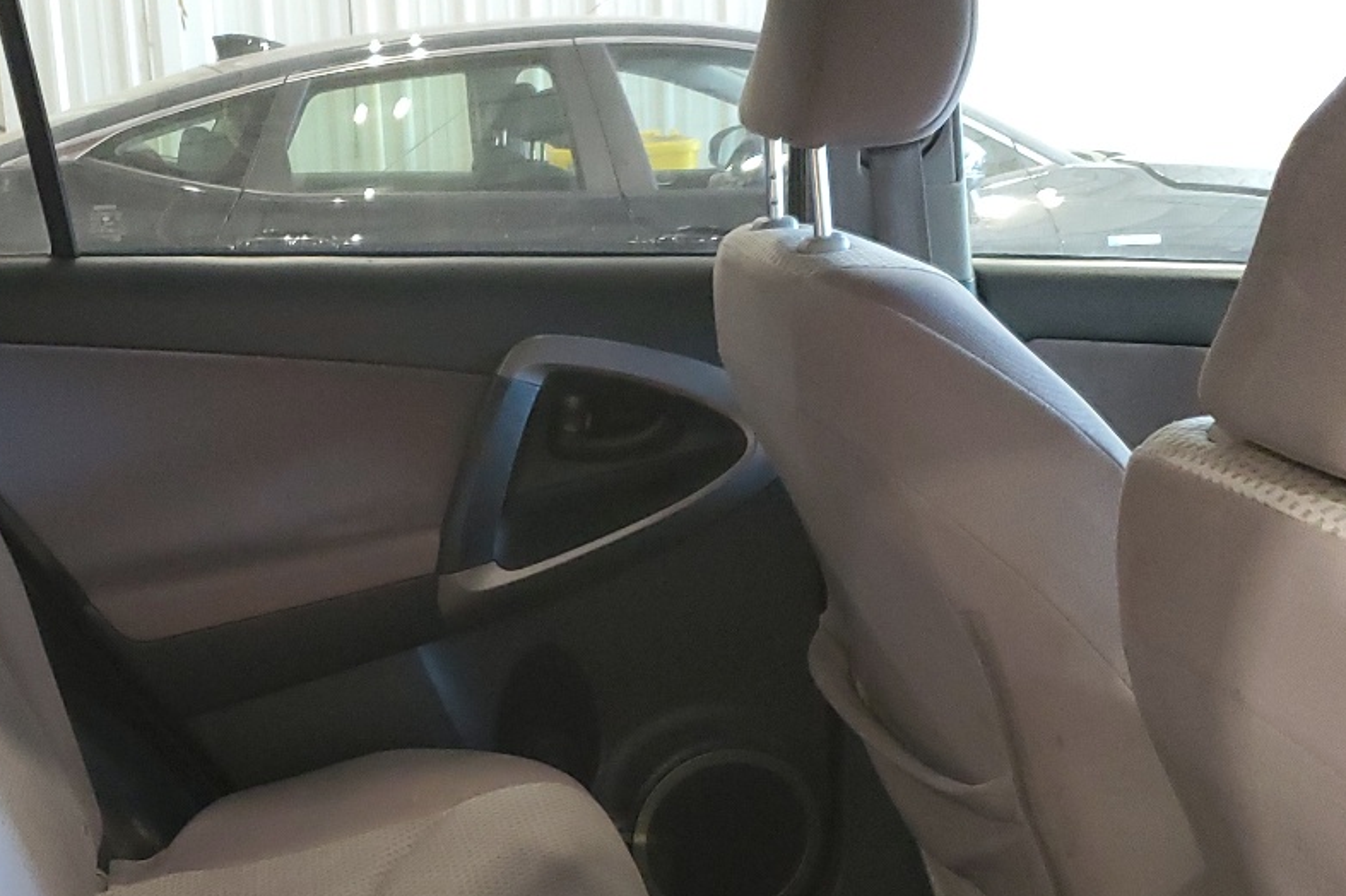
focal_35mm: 55
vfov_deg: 24.2
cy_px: 730
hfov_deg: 36.0
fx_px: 2055
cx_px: 494
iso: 327
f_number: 1.5
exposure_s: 1/40
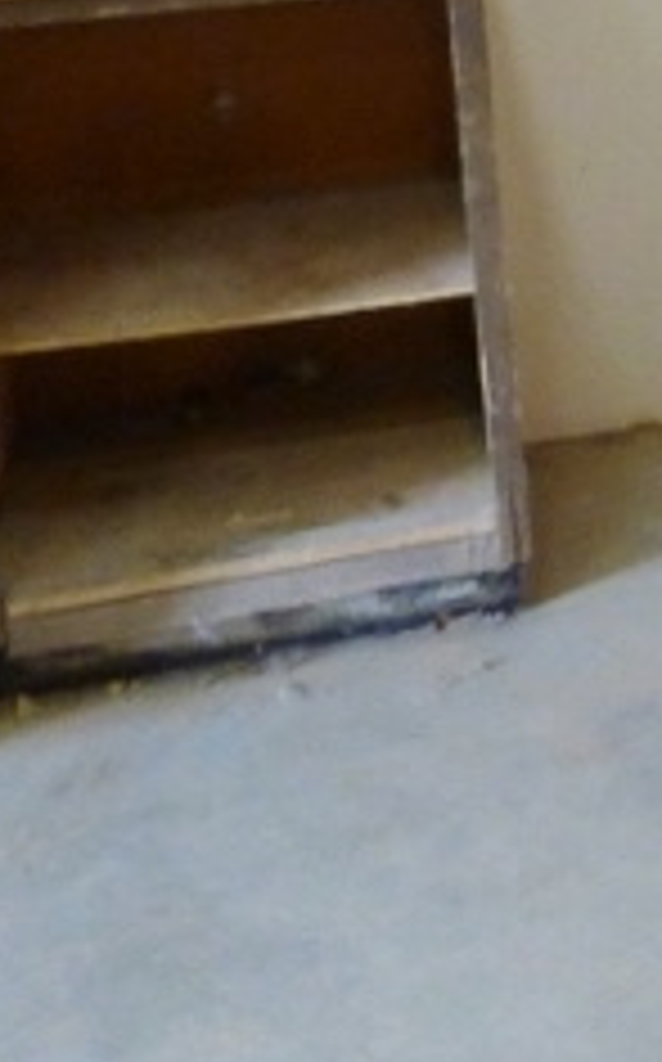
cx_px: 1166
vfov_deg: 20.7
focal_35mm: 92
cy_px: -302
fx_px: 2662
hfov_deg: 12.9
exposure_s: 1/10
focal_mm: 3.58
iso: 400
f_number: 4
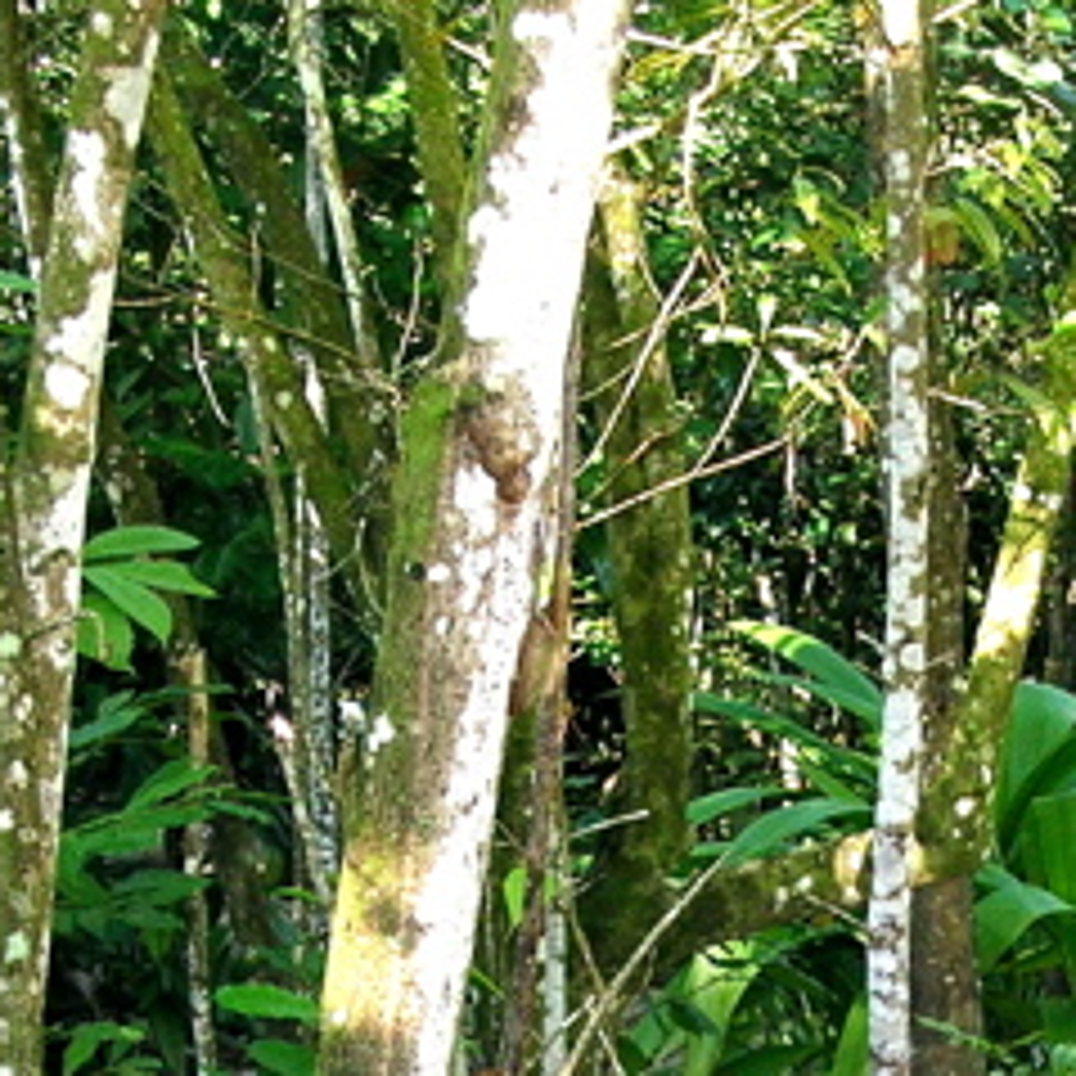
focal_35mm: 85
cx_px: 905
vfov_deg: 20.3
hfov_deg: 20.1
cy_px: 795
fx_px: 2989
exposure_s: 1/30
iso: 50
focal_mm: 6
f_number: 2.7
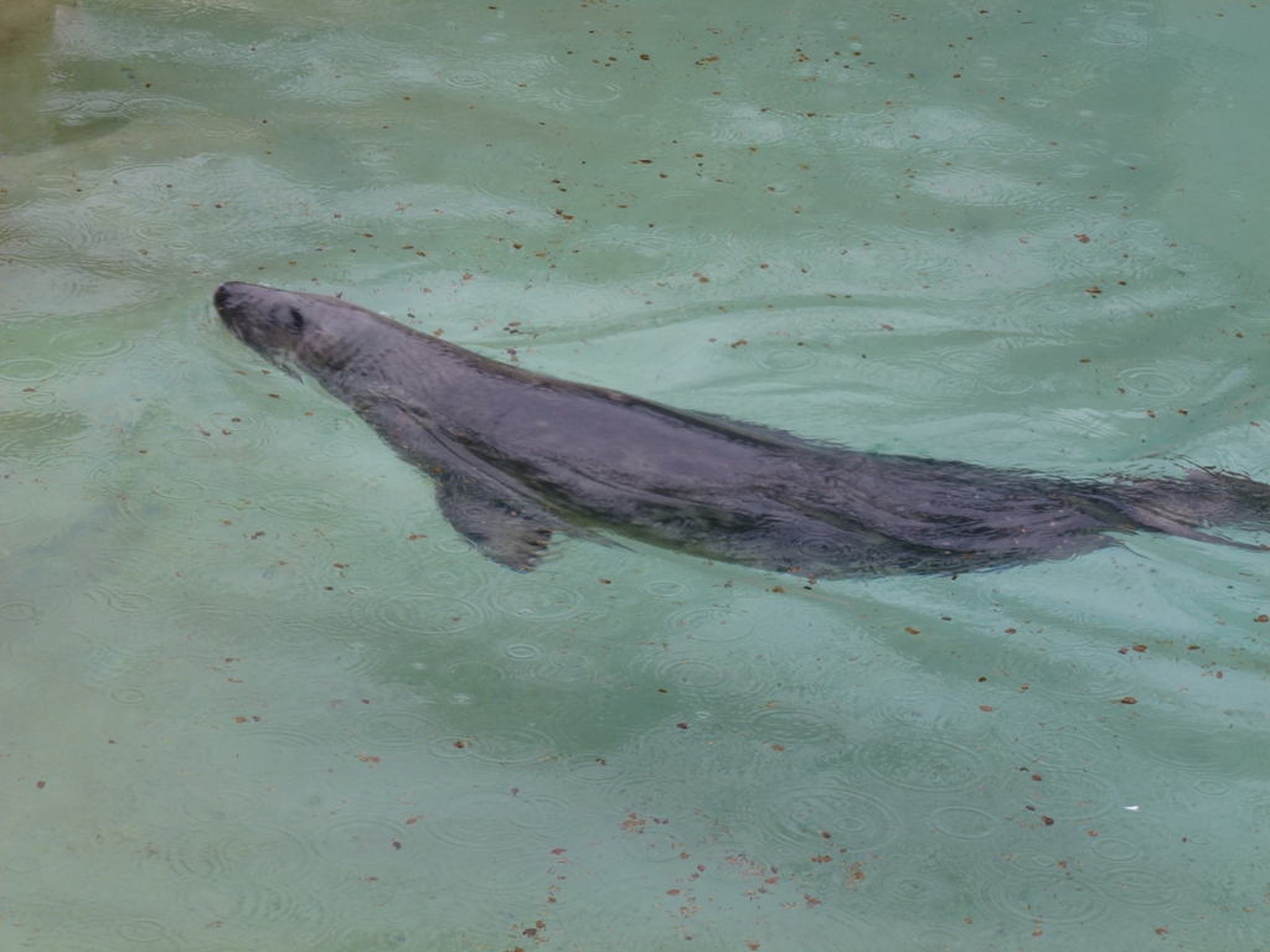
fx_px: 4439
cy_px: 476
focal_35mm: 121
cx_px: 635
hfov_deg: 16.3
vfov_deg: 12.2
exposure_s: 1/125
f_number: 5.1
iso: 100
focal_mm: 21.7
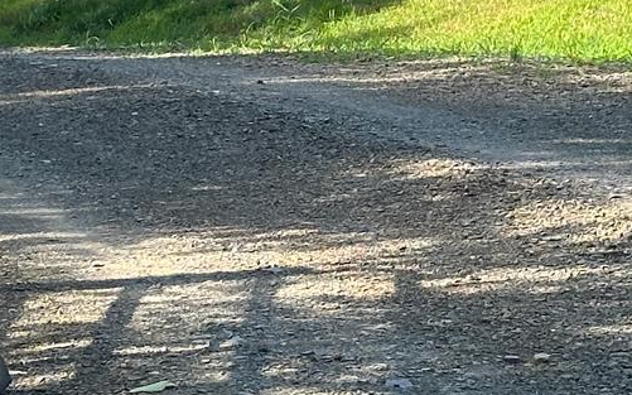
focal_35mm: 208
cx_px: 401
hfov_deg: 10.1
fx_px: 3582
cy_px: 119
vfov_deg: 6.3
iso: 64
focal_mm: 6.86
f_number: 1.78
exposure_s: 1/546
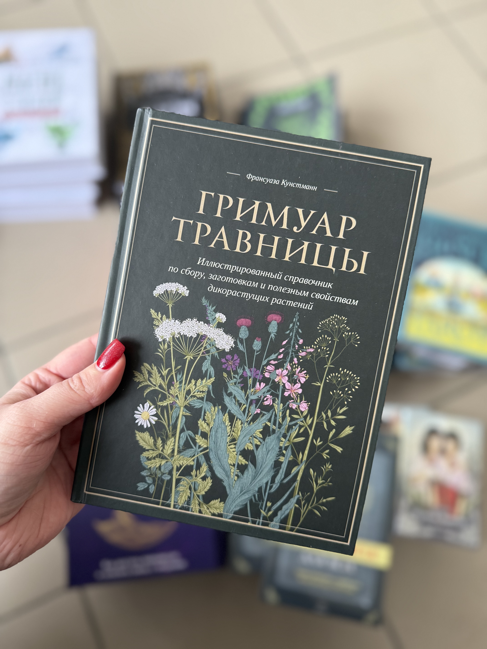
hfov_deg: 56.8
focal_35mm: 24
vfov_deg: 71.6
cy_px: 324
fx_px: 450
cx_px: 244
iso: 200
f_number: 1.78
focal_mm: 6.76
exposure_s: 1/88
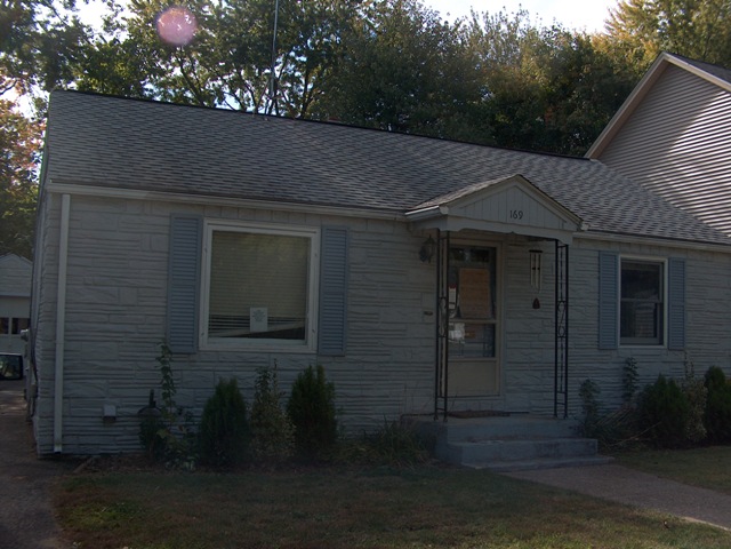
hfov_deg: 50.1
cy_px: 274
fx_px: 781
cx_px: 366
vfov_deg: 38.7
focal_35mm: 37
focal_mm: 7.6
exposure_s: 1/735
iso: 100
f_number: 4
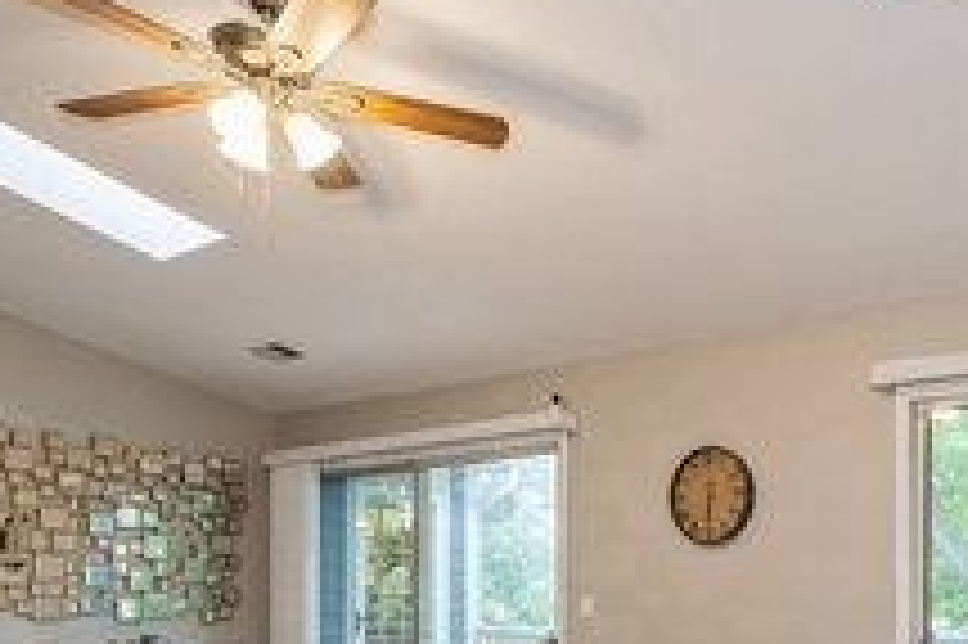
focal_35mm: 38
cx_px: 779
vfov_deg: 33.1
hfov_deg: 47.8
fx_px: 1021
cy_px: 585
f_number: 8
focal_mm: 17
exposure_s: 1/6
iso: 400
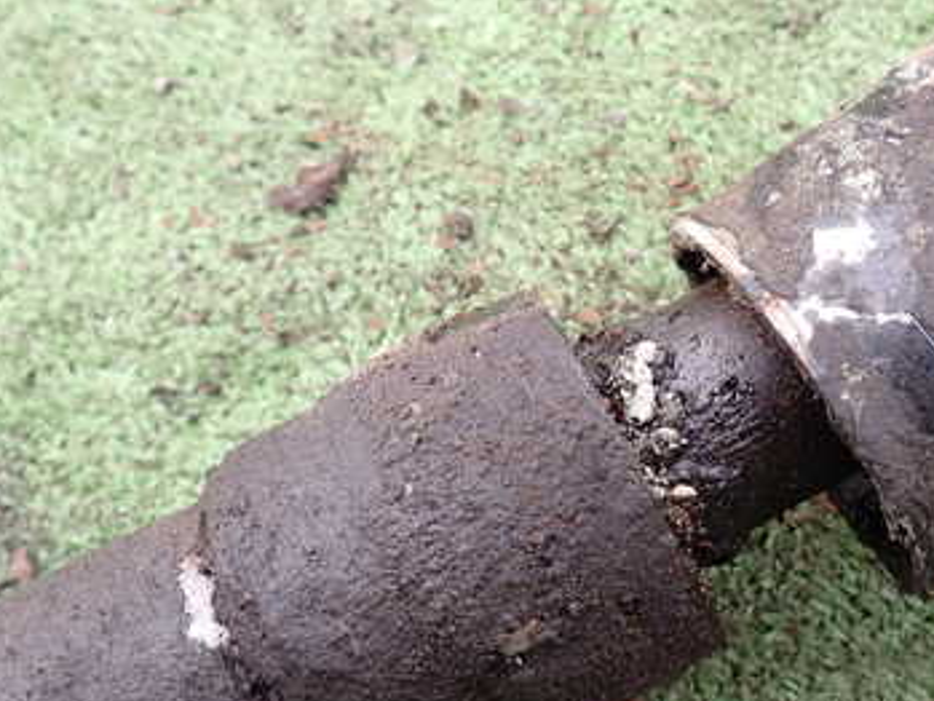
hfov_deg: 42.9
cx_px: 658
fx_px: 1161
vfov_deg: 33.6
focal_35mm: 43
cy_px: 401
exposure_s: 1/200
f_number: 2.8
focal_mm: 4.5
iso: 100
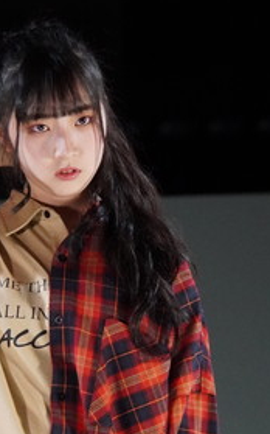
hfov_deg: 1.9
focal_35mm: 702
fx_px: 8278
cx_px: 52
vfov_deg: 3.0
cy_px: 376
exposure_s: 1/320
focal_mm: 200
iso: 5000
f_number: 7.1
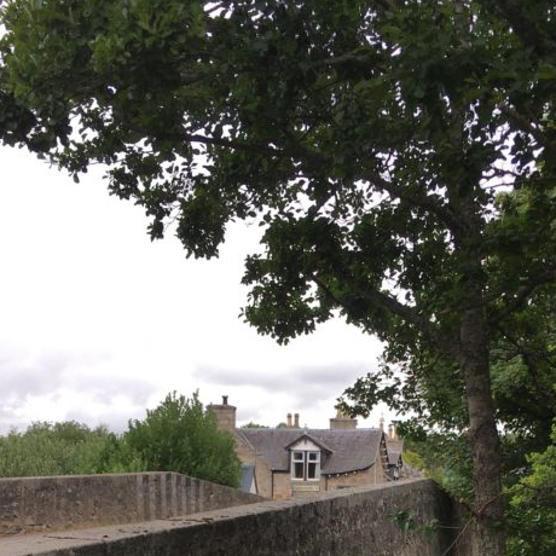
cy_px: 612
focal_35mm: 57
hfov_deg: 29.9
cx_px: 364
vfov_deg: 27.5
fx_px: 1036
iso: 25
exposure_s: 1/442
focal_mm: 4.15
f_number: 2.2
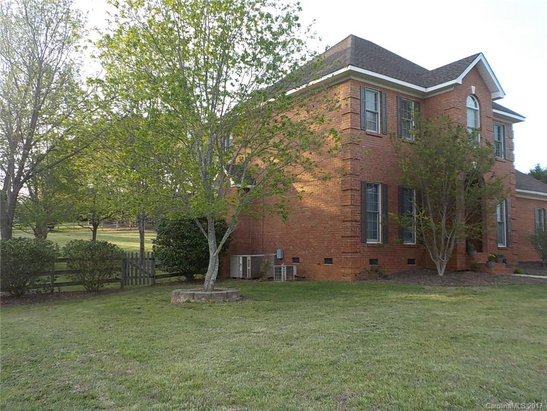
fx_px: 474
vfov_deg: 46.8
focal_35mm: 30
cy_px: 206
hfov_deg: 60.0
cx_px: 274
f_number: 3.3
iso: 125
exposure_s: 1/250
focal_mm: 4.1
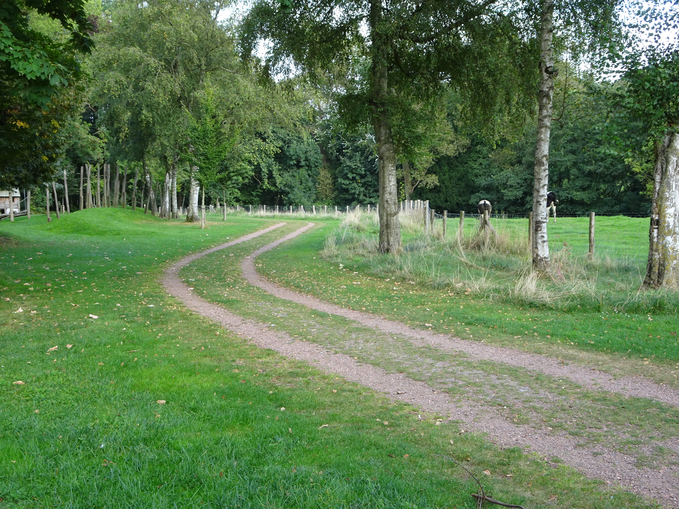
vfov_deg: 31.5
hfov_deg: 41.2
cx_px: 340
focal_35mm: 46
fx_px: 902
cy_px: 254
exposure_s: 1/80
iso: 80
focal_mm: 7.87
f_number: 4.5
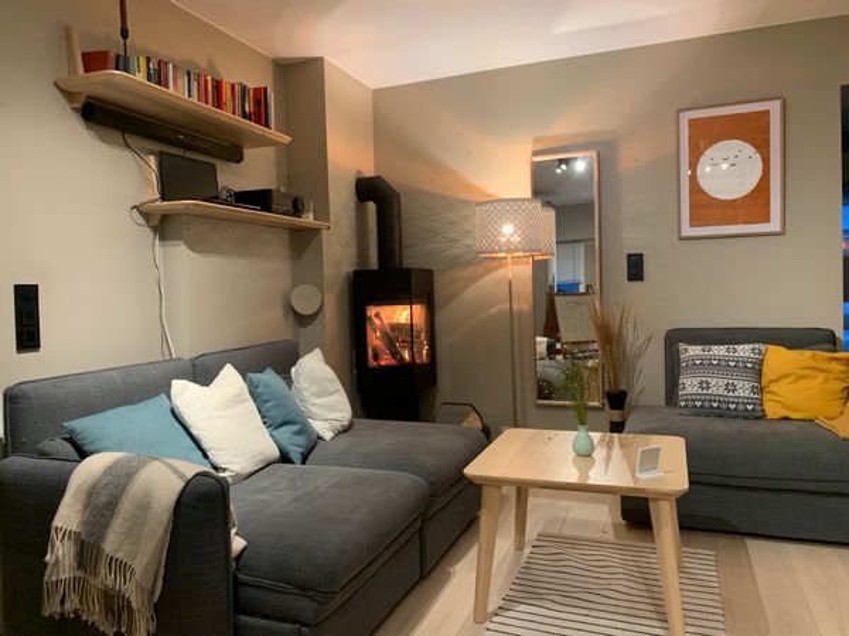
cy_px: 318
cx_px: 424
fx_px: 638
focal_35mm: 26
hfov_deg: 67.3
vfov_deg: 53.1
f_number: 1.8
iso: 250
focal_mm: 4.25
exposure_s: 1/50
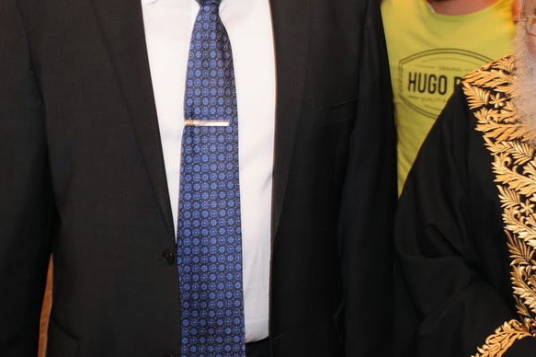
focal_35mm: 84
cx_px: 367
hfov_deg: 24.1
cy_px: 98
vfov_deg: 16.2
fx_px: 1250
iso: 1250
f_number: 2.8
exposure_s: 1/60
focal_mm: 35
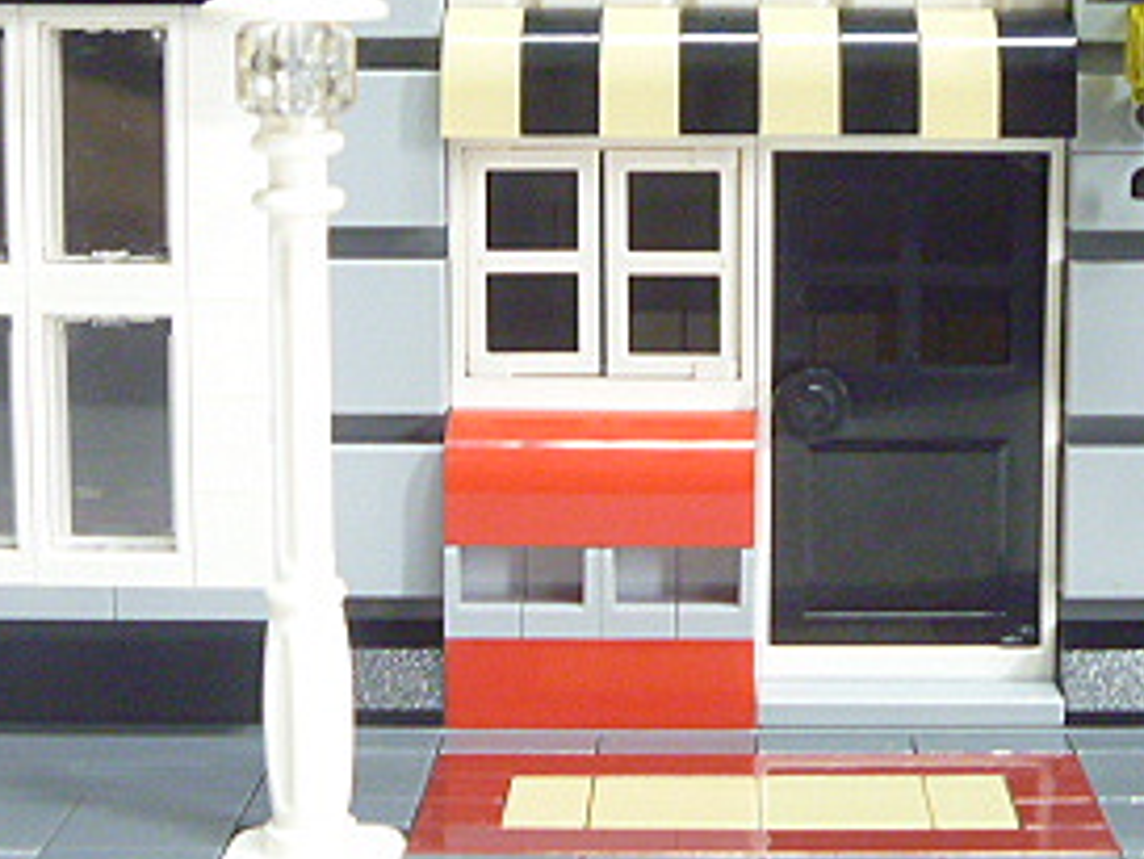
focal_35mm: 82
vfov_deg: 17.9
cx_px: 746
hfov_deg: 23.7
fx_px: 2711
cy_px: 243
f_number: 3.5
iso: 400
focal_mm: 6.3
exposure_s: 1/6
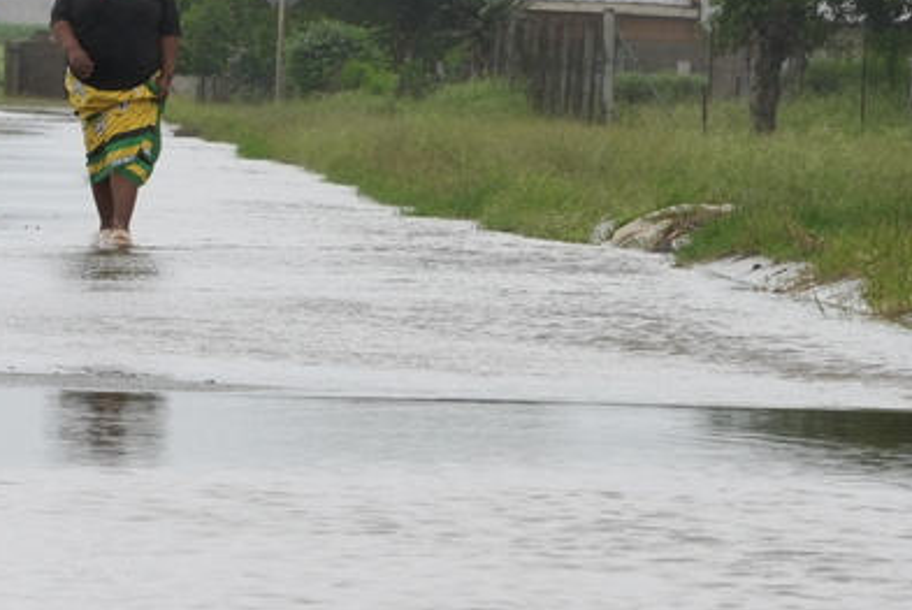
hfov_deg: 3.3
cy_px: 72
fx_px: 15851
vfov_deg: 2.2
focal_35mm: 625
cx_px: 211
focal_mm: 240
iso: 640
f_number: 22
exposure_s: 1/100
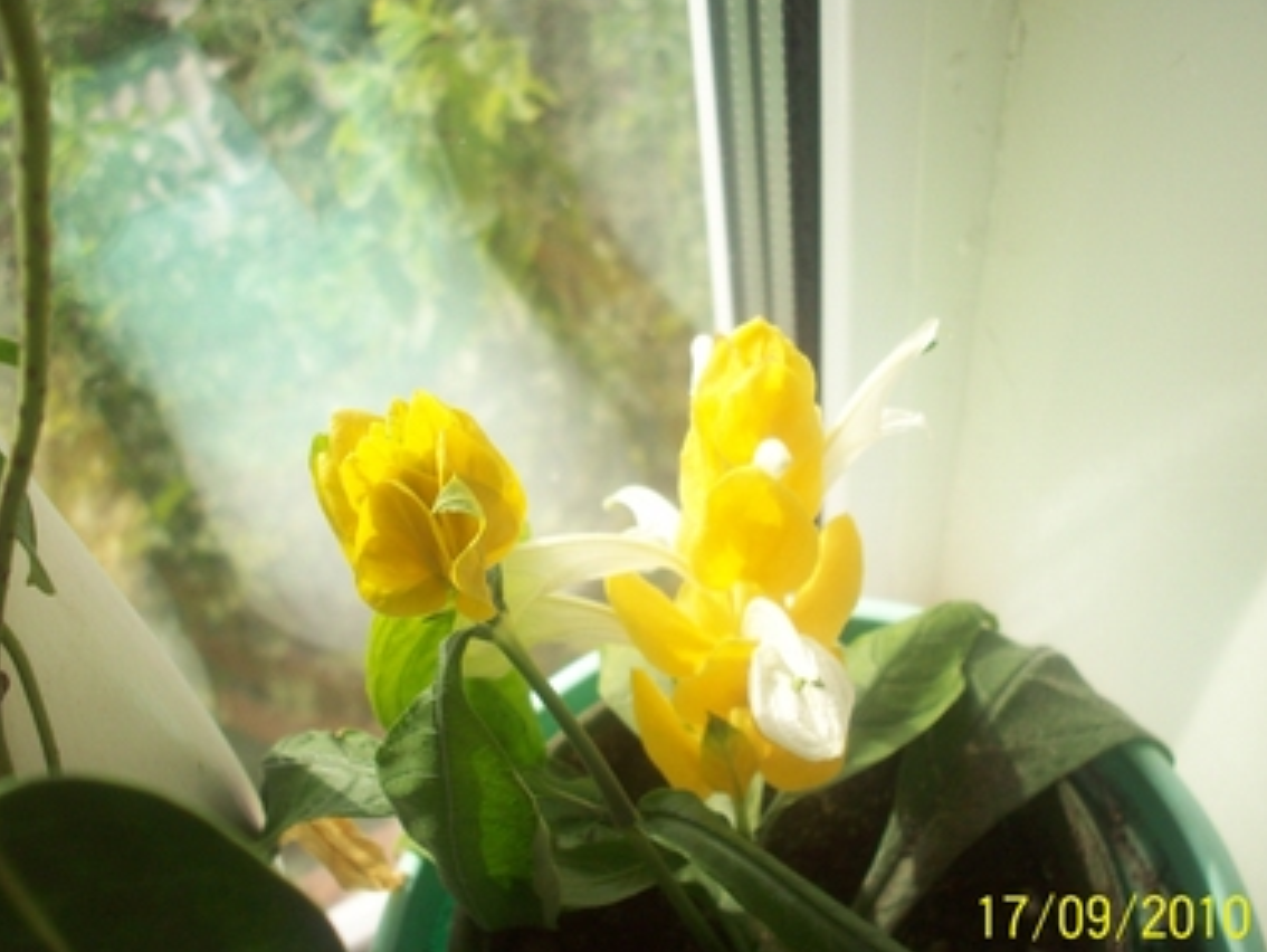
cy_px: 459
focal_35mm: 44
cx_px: 603
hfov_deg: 42.9
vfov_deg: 32.9
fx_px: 1611
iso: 80
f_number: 2.8
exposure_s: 1/392
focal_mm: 6.2
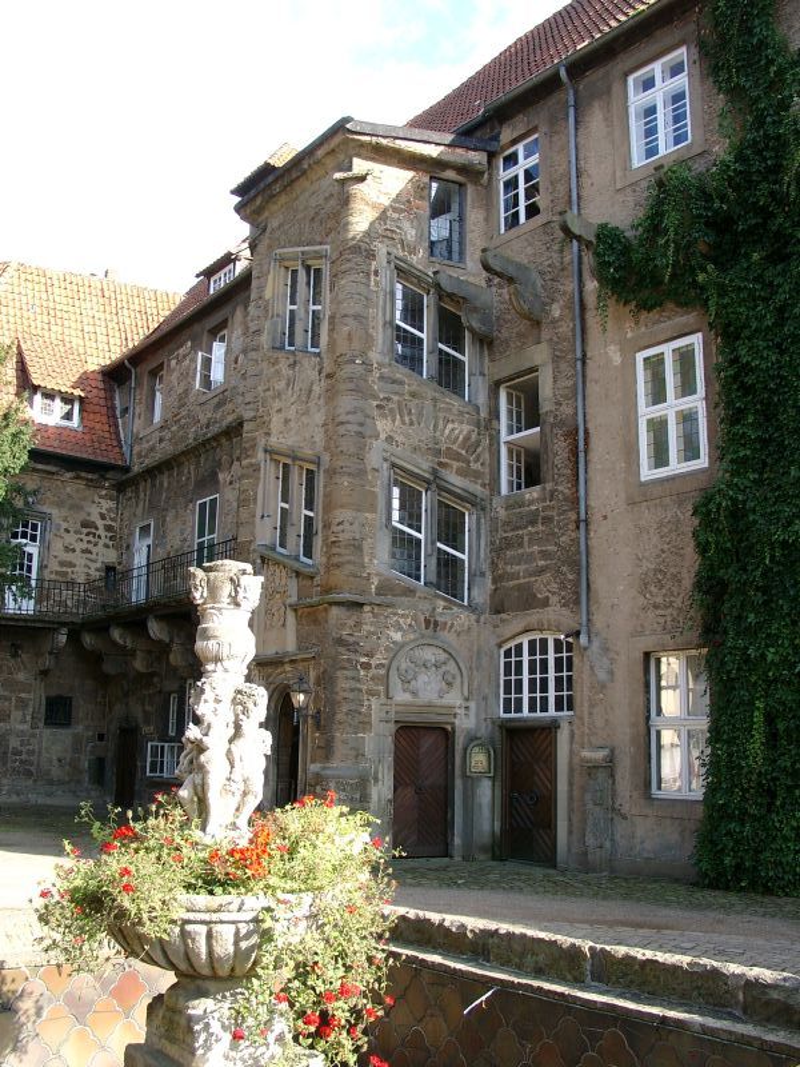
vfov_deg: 54.0
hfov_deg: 41.8
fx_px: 1048
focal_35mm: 34
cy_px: 534
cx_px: 400
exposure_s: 1/153
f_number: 4
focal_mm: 7.13
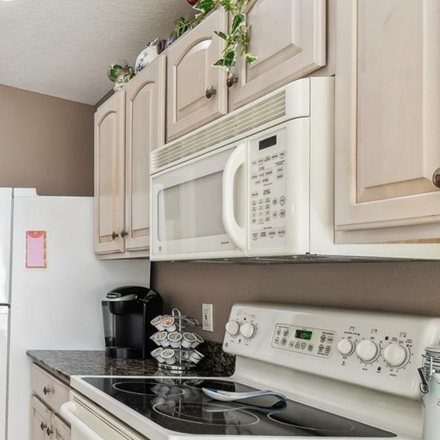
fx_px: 518
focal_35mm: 36
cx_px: -104
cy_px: 274
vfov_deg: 45.7
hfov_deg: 35.1
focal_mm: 10
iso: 100
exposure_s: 1/2
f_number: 7.1
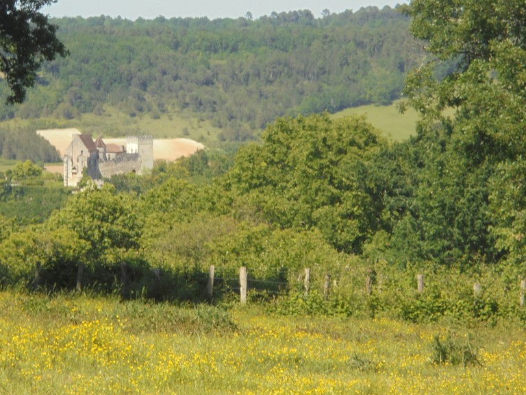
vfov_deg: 7.1
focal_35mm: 208
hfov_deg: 9.5
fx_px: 3161
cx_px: 210
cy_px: 138
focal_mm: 27.6
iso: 100
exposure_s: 1/200
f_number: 6.5
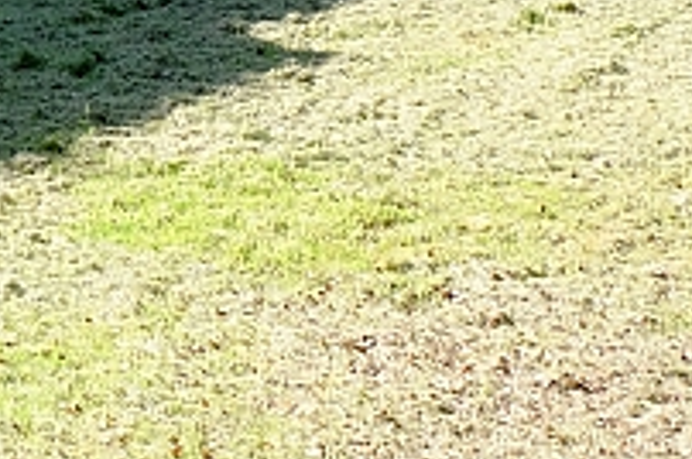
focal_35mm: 107
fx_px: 2053
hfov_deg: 16.7
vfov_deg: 11.8
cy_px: -365
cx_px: -449
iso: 400
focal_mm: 18
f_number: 5.6
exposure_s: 1/210
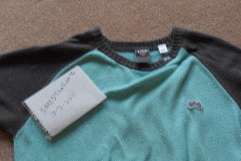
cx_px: 121
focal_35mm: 70
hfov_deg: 28.8
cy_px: 87
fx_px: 469
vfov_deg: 19.5
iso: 400
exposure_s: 1/15
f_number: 4.3
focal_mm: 12.2
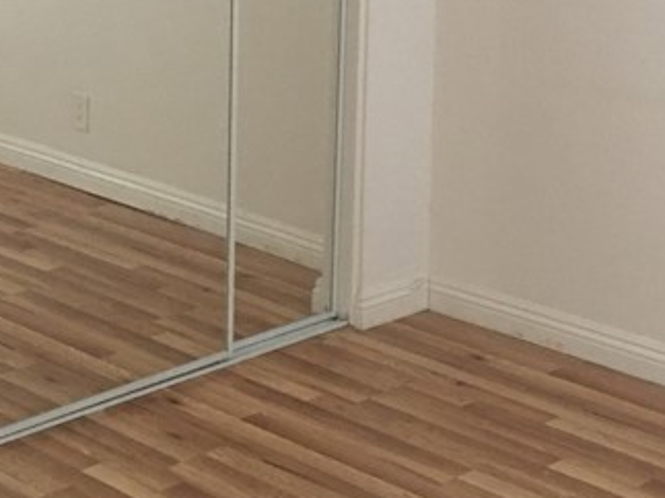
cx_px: 216
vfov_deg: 15.7
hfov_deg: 21.2
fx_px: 1767
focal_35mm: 92
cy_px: -31
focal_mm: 4.15
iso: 80
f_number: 2.2
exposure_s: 1/4
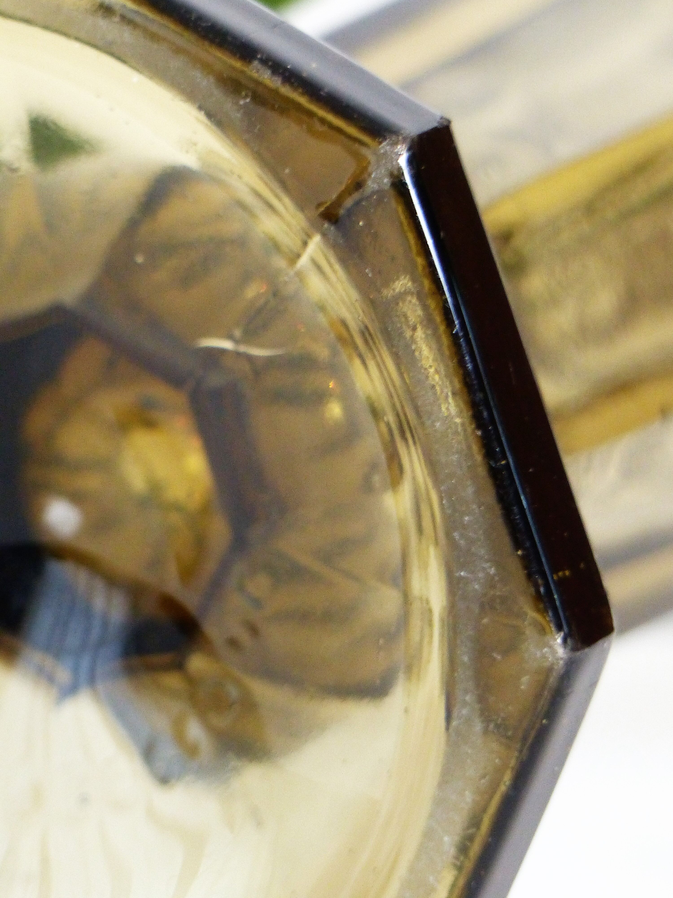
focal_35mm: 542
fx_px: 14050
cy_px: 449
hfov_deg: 2.7
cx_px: 336
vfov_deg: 3.7
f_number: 2.8
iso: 400
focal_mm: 88.7
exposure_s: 1/20
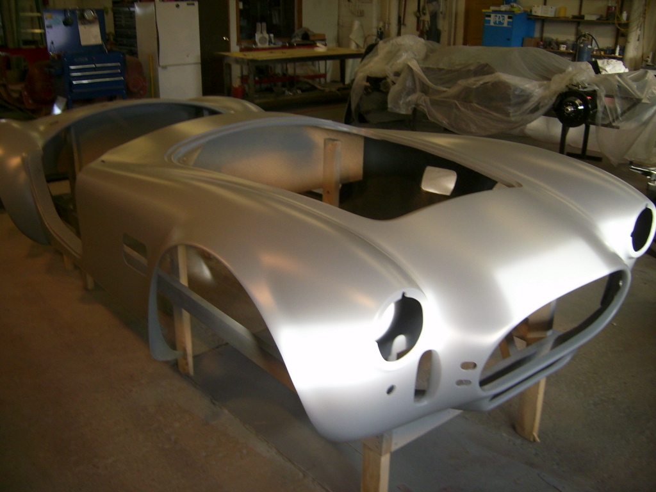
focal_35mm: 32
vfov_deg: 44.2
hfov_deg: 56.8
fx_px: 606
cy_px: 246
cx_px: 328
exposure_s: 1/30
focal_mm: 5.99
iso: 50
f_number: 2.8
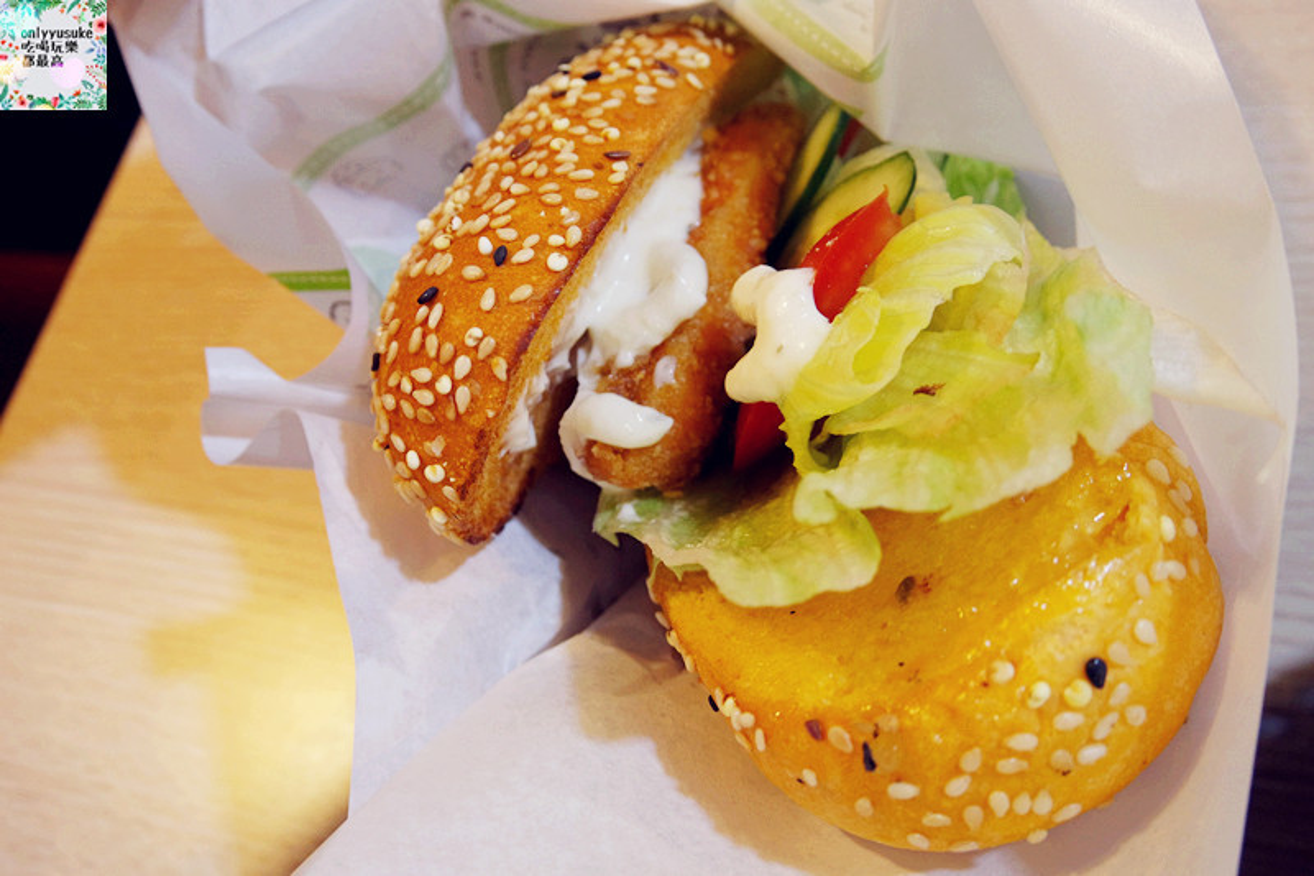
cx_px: 657
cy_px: 438
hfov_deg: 63.7
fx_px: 1058
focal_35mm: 29
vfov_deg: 44.9
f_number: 4
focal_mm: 11
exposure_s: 1/25
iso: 400
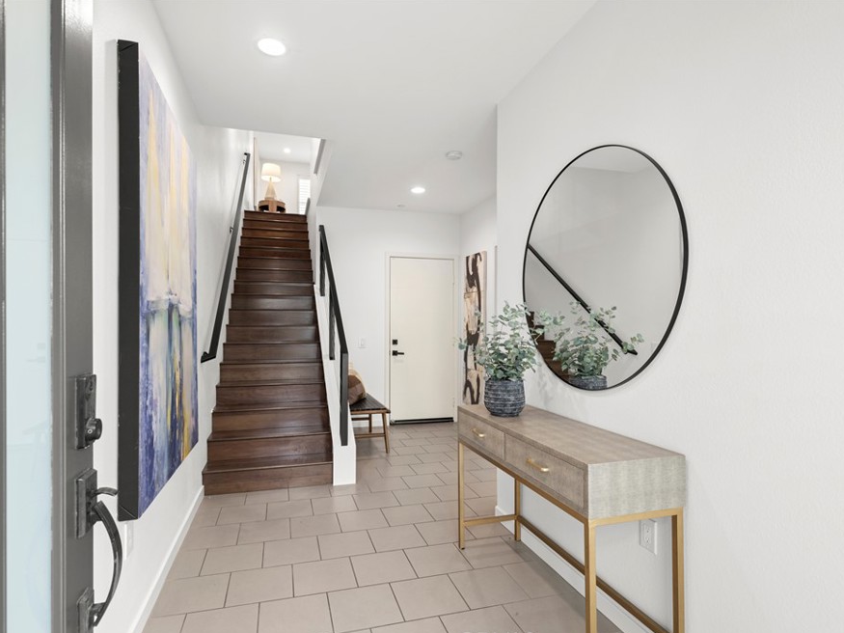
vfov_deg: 71.6
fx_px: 439
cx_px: 408
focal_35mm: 18
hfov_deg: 87.7
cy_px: 326
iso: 200
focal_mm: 16
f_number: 9
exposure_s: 1/10
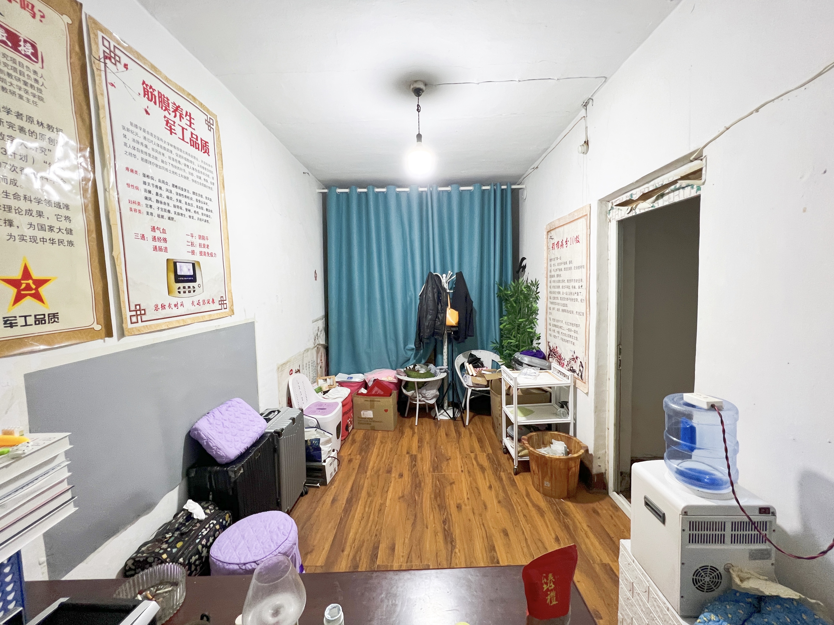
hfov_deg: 106.2
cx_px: 417
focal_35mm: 13
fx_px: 313
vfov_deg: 89.9
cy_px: 312
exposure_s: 1/50
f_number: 1.8
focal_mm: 1.57
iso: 160
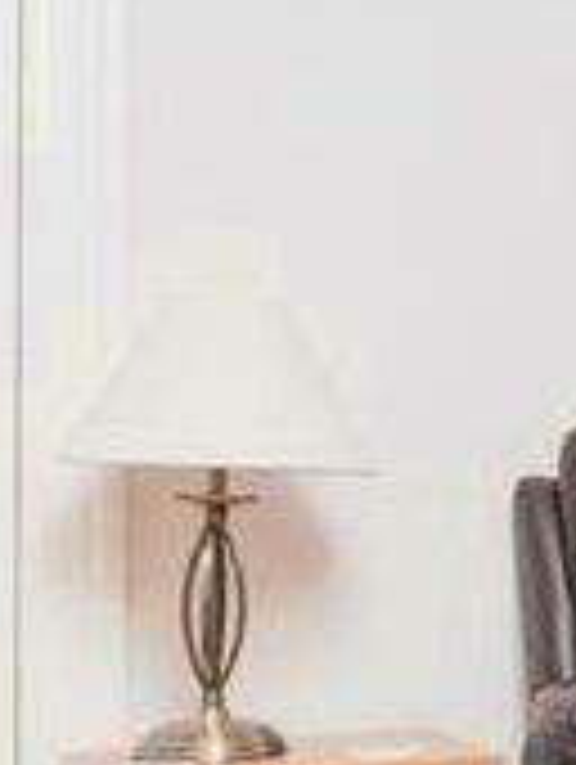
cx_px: 1071
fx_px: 1571
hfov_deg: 16.8
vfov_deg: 27.3
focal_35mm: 71
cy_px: 488
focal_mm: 12
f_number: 9
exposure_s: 1/250
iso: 200
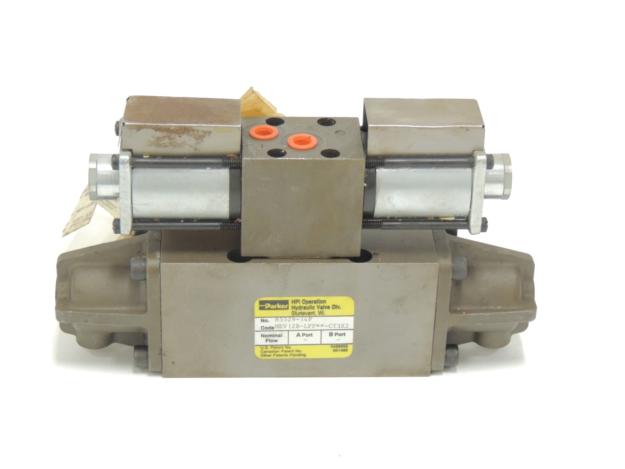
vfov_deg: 16.4
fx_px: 1625
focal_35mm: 90
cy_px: 234
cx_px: 312
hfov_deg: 21.8
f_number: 4.1
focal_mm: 16
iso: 800
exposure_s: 1/20
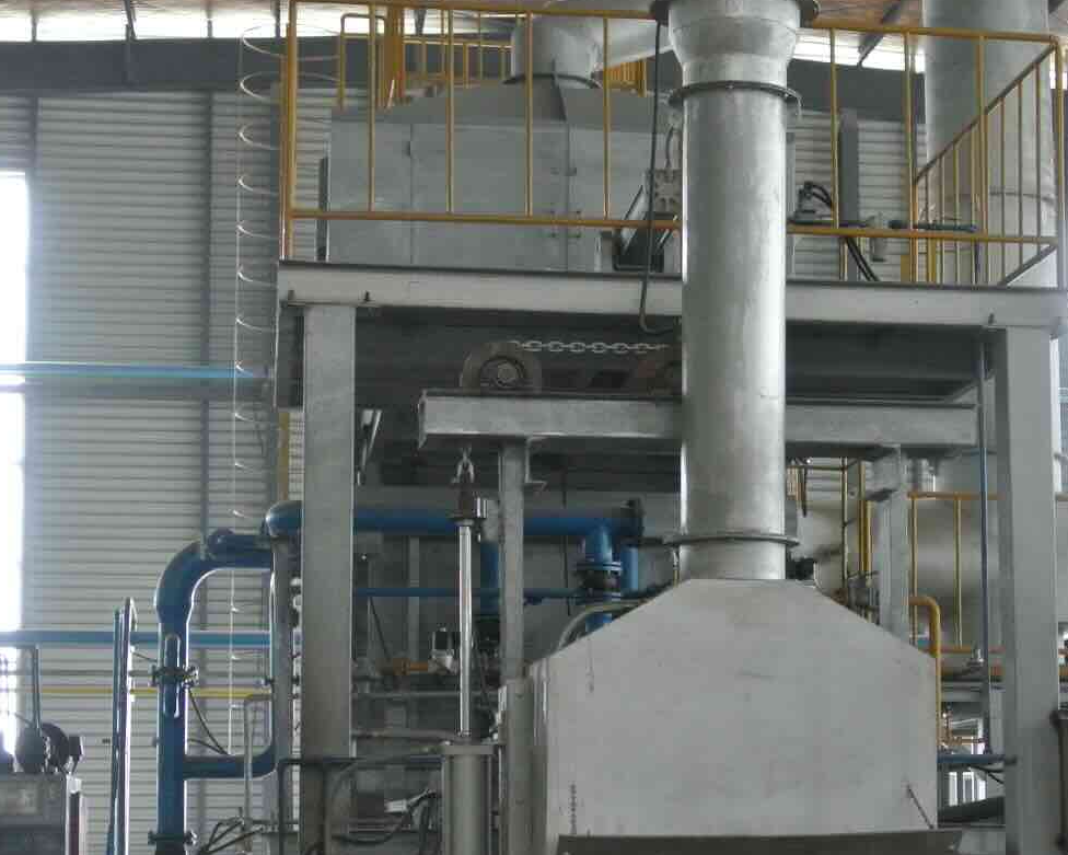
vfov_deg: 18.6
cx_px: 787
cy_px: 614
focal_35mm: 82
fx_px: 2592
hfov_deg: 23.1
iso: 900
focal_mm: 16.3
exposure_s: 1/30
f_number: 4.2
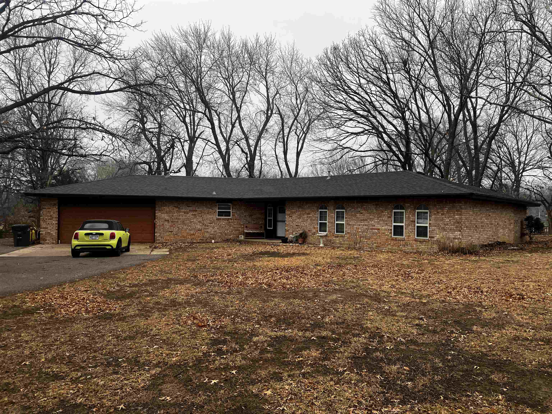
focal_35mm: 26
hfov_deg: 67.3
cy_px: 207
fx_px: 415
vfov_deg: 53.1
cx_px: 276
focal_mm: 5.7
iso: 50
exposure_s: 1/728
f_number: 1.5
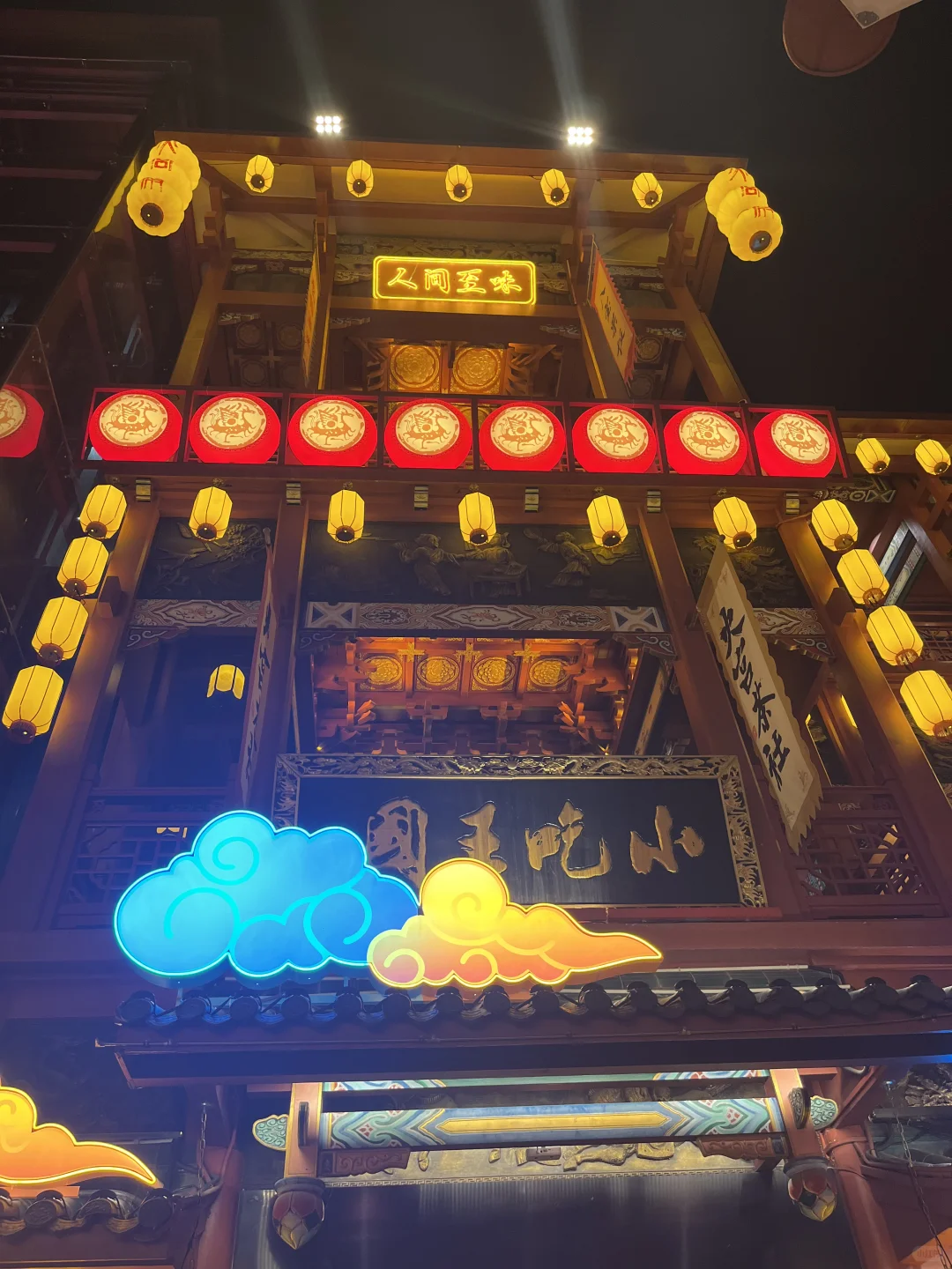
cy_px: 634
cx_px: 476
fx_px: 953
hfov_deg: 53.1
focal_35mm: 26
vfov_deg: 67.3
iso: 125
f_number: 1.6
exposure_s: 1/118
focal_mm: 5.1
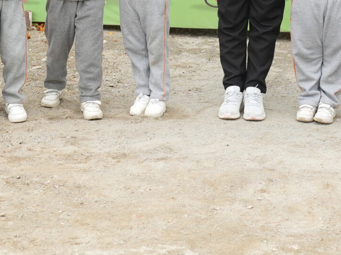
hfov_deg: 20.4
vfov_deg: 14.8
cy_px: -70
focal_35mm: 96
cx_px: 215
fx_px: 945
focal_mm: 28
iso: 320
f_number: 3.2
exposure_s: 1/800
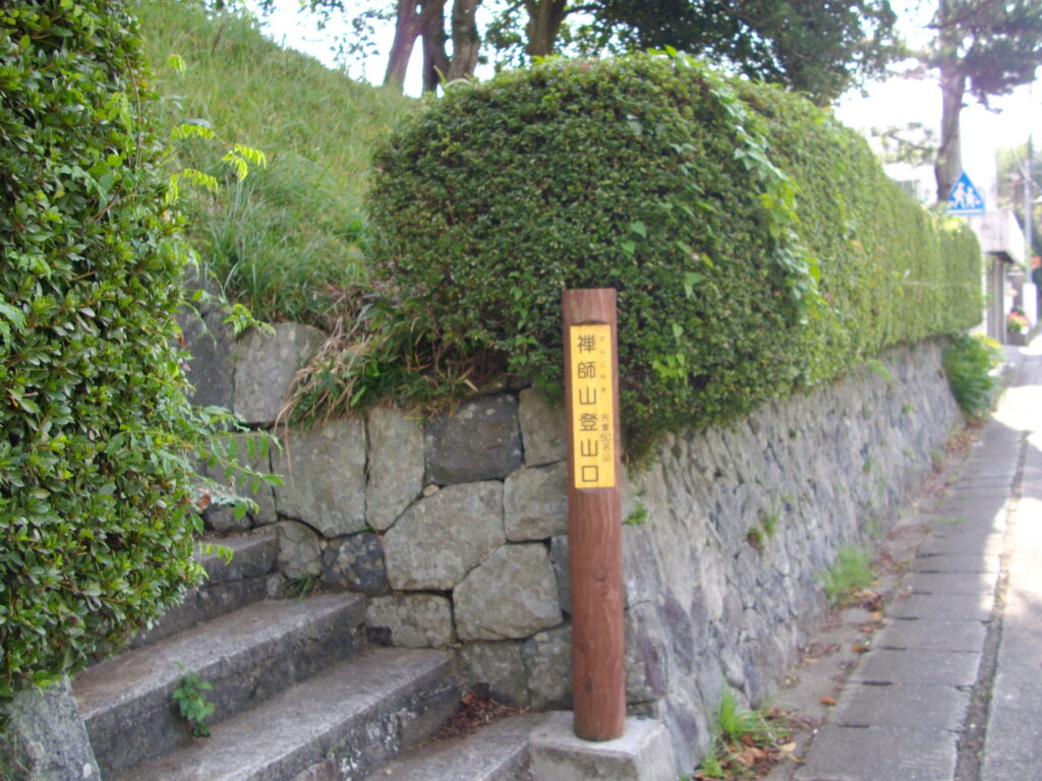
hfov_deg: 50.1
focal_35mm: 37
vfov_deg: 38.7
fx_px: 1114
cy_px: 390
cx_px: 521
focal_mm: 6.2
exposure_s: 1/160
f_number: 2.8
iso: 100
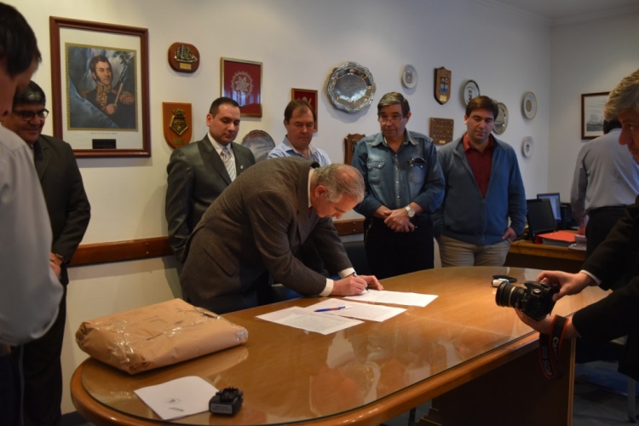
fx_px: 612
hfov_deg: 55.1
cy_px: 213
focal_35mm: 34
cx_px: 320
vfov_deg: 38.4
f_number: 4
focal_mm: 23
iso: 720
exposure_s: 1/60
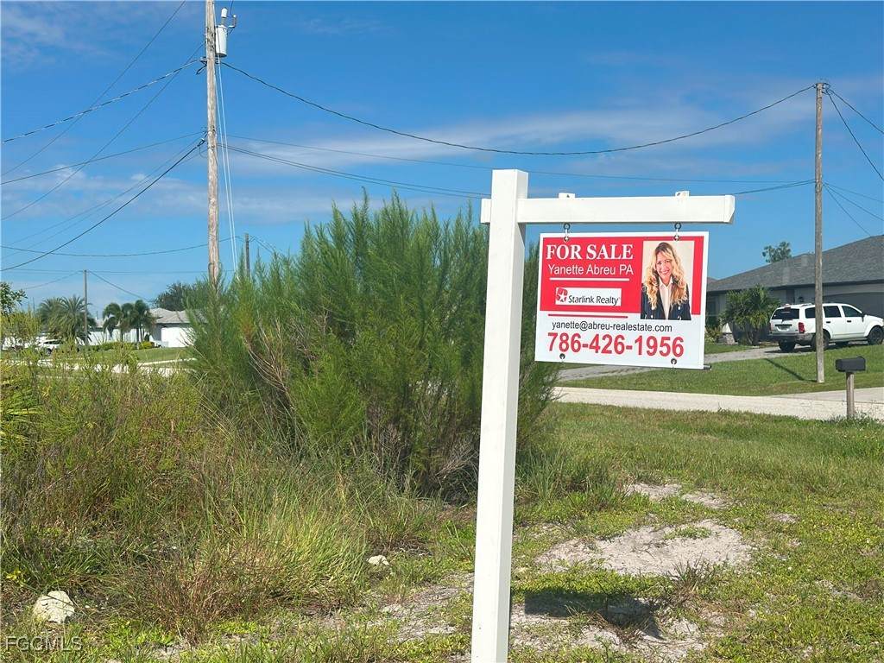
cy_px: 332
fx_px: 1226
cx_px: 442
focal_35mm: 48
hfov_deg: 39.7
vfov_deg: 30.3
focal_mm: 6.86
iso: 100
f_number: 1.78
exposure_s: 1/10870
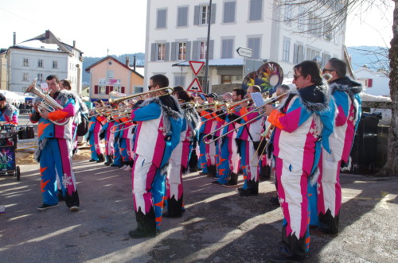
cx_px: 199
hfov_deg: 46.5
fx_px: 463
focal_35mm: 42
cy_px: 132
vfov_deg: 31.7
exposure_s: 1/125
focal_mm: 28
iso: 200
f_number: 11
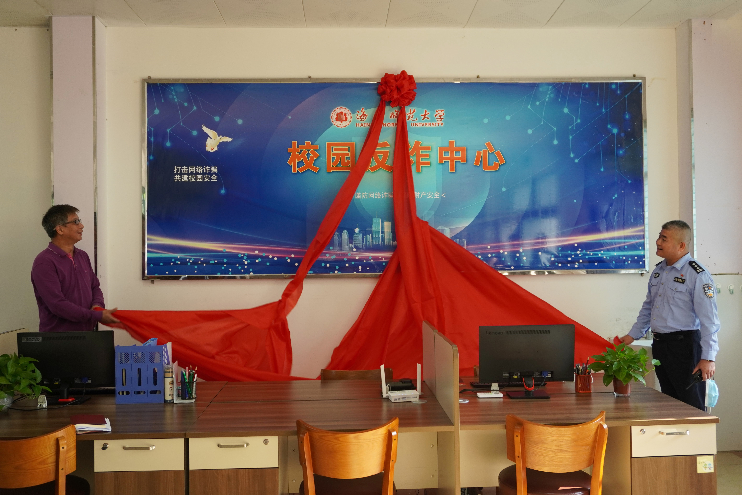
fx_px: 649
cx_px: 371
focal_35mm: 32
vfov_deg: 41.7
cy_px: 248
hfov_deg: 59.5
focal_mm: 21
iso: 500
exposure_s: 1/50
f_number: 4
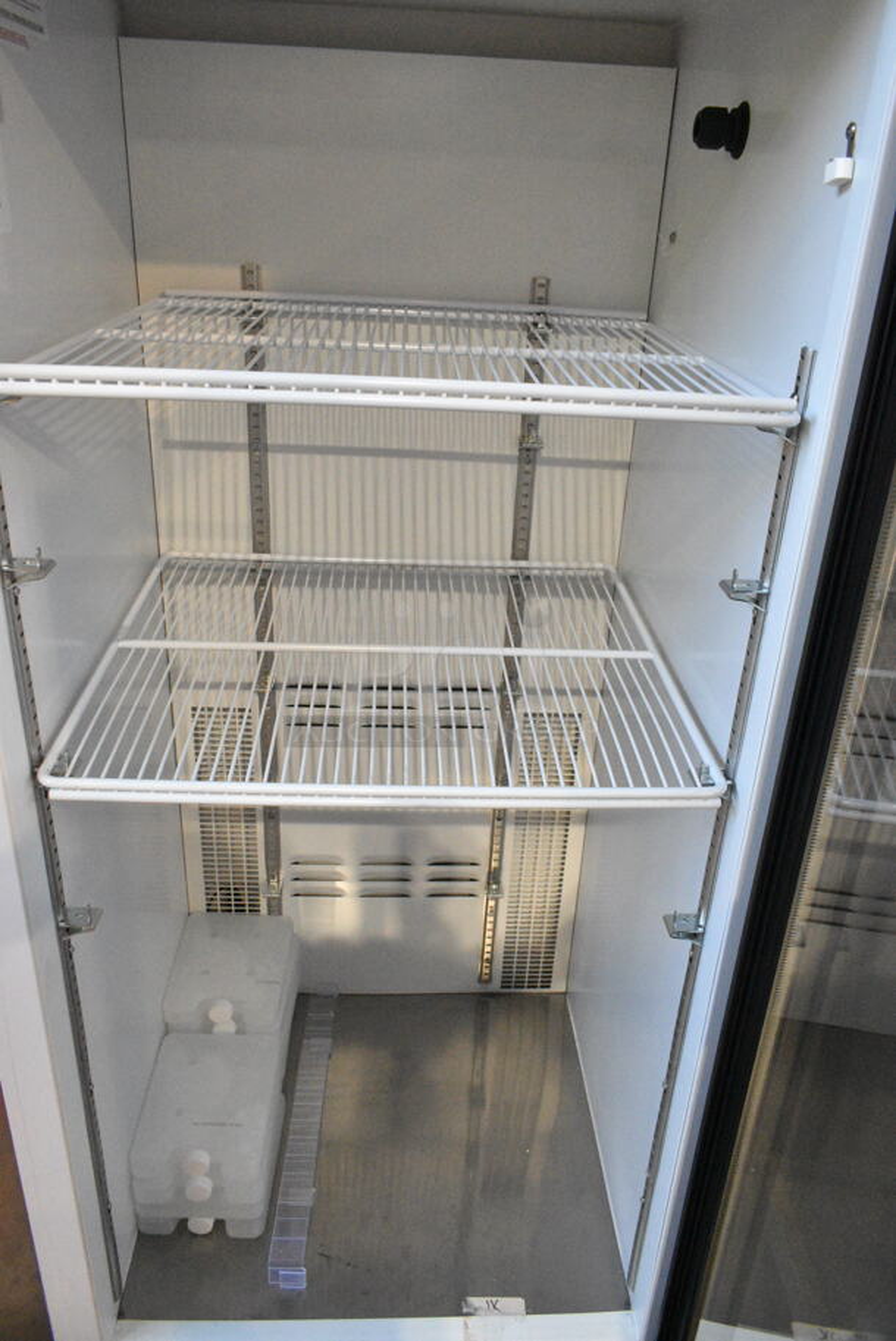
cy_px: 670
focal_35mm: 27
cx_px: 448
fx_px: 1006
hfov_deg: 48.0
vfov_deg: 67.3
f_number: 7.1
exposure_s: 1/200
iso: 6400
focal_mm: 18
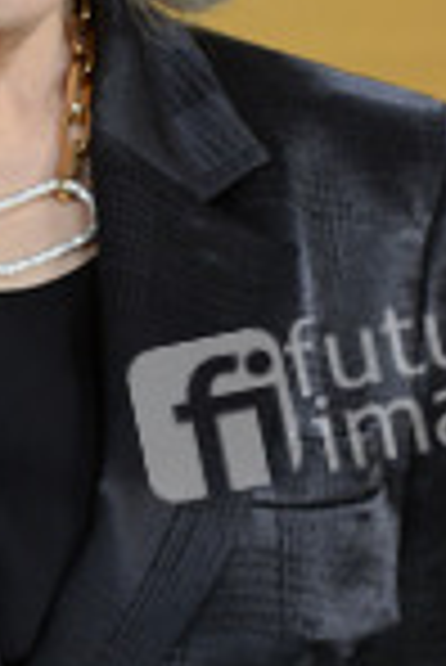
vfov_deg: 5.4
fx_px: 7008
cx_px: -47
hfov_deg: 3.6
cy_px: 171
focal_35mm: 378
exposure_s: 1/250
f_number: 5.6
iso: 2500
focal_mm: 140
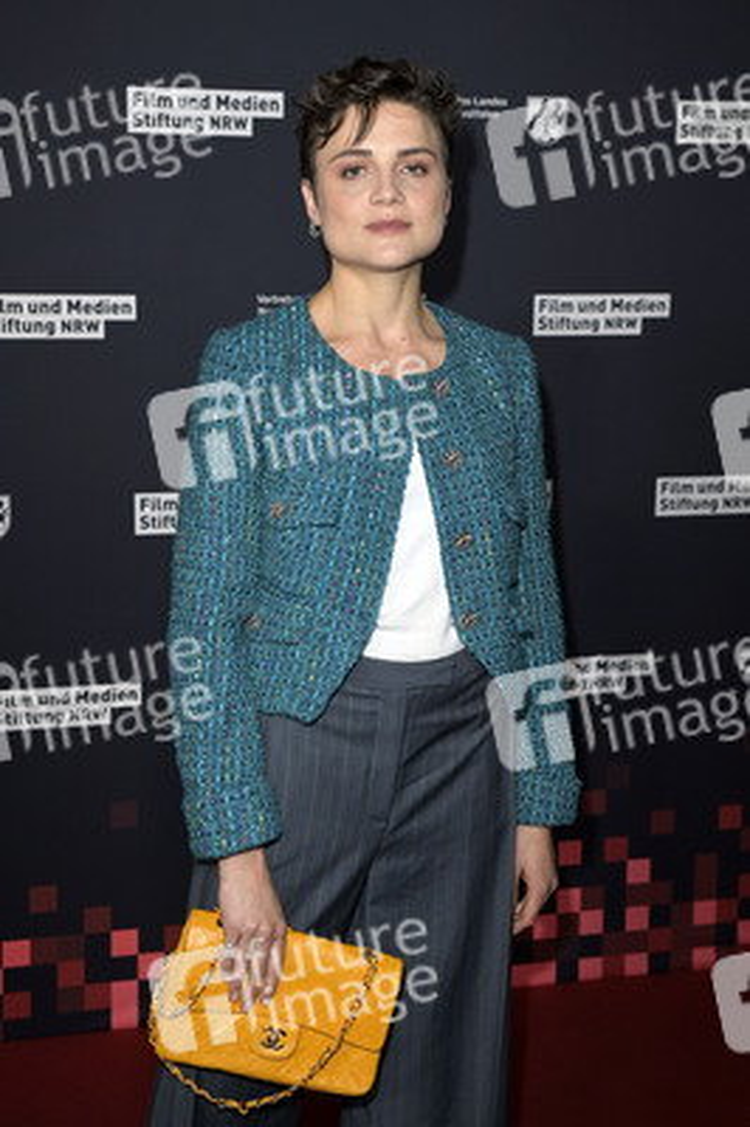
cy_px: 564
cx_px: 375
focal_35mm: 50
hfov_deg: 26.9
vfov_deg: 39.6
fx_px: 1565
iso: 1000
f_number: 5
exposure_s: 1/250
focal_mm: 50
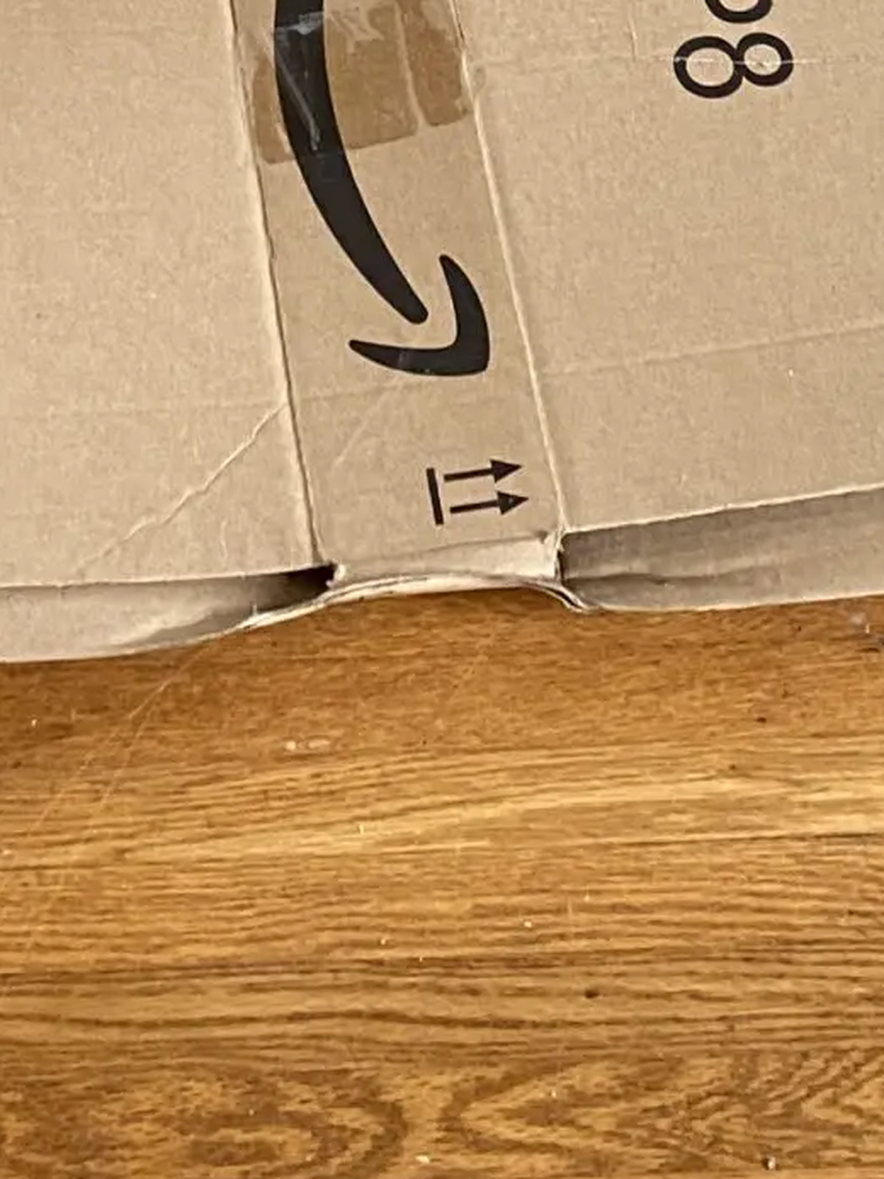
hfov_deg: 13.6
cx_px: 134
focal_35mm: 108
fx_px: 3676
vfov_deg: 15.2
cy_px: -1089
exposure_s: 1/72
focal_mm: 4.25
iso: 125
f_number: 1.8
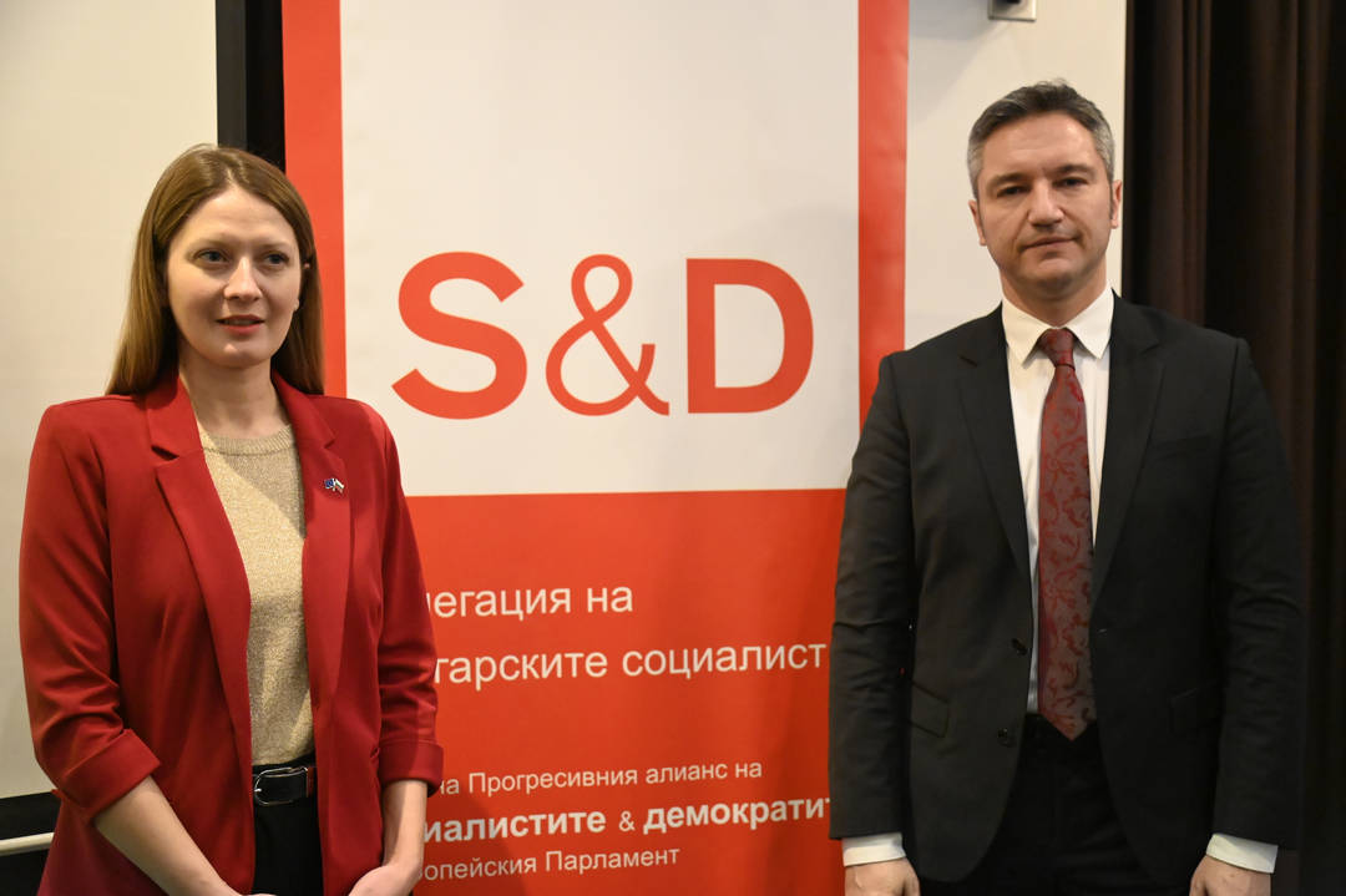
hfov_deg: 42.8
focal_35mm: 46
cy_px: 448
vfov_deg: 29.2
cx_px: 673
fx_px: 1719
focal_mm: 46
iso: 14400
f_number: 4
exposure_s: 1/400
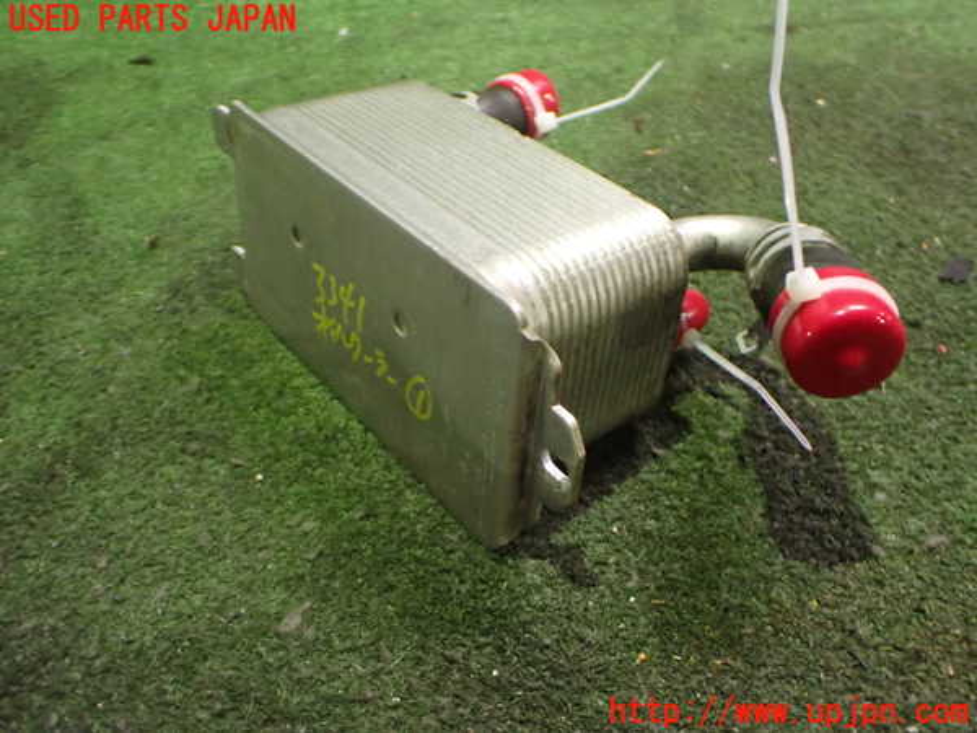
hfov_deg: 60.0
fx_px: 847
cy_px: 366
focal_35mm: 30
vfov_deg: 46.8
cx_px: 488
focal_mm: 5.4
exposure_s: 1/30
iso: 1000
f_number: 2.3
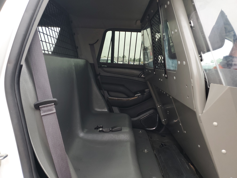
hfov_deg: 67.3
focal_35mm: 26
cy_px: 89
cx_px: 118
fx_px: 178
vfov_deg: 53.1
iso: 50
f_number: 1.5
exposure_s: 1/192
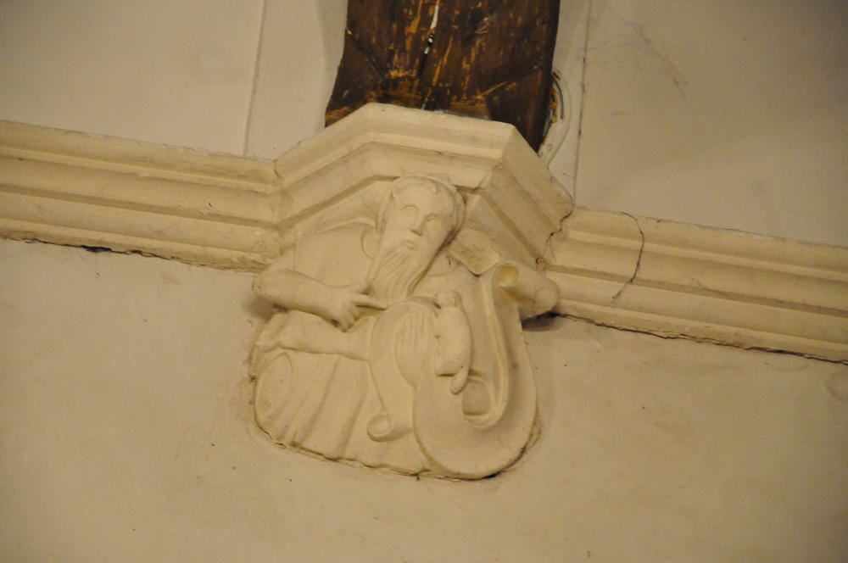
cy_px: 282
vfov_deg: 8.7
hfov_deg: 13.1
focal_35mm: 158
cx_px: 424
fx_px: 3705
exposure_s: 1/25
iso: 3200
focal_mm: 105
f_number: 5.6
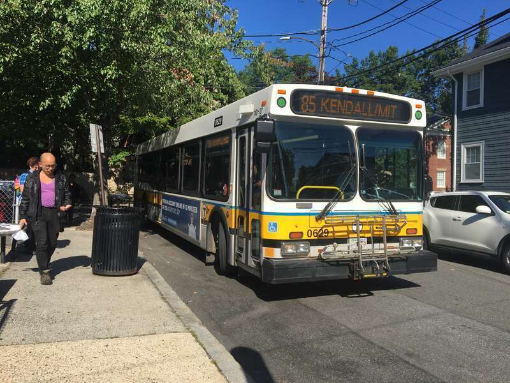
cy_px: 192
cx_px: 255
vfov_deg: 48.2
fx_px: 427
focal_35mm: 29
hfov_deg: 61.7
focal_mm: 4.15
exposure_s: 1/1479
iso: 25
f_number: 2.2
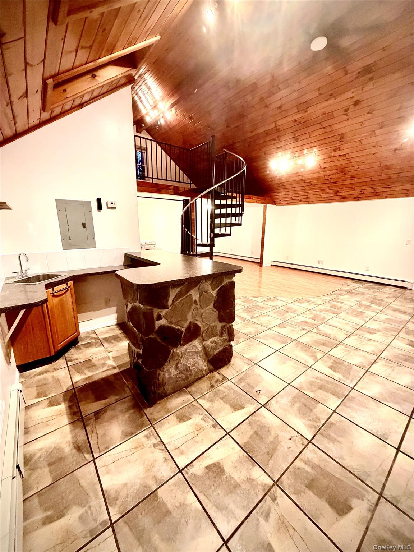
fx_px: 223
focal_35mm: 14
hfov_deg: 85.7
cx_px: 207
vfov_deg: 102.1
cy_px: 276
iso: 500
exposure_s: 1/60
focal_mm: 2.22
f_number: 2.2
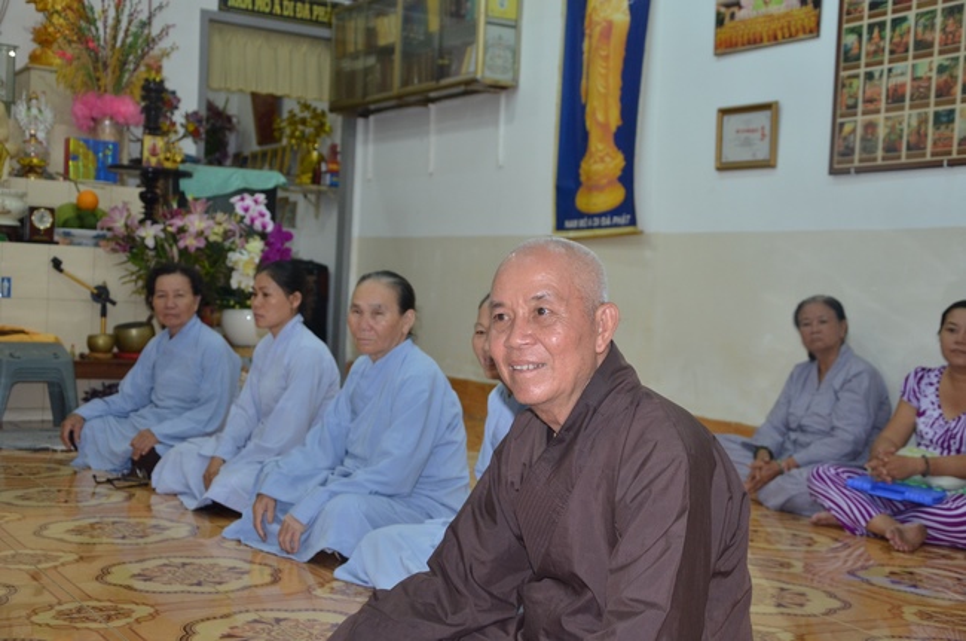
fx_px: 1406
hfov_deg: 37.9
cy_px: 320
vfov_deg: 25.7
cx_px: 483
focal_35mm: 52
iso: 1000
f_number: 5
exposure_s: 1/60
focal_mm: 35
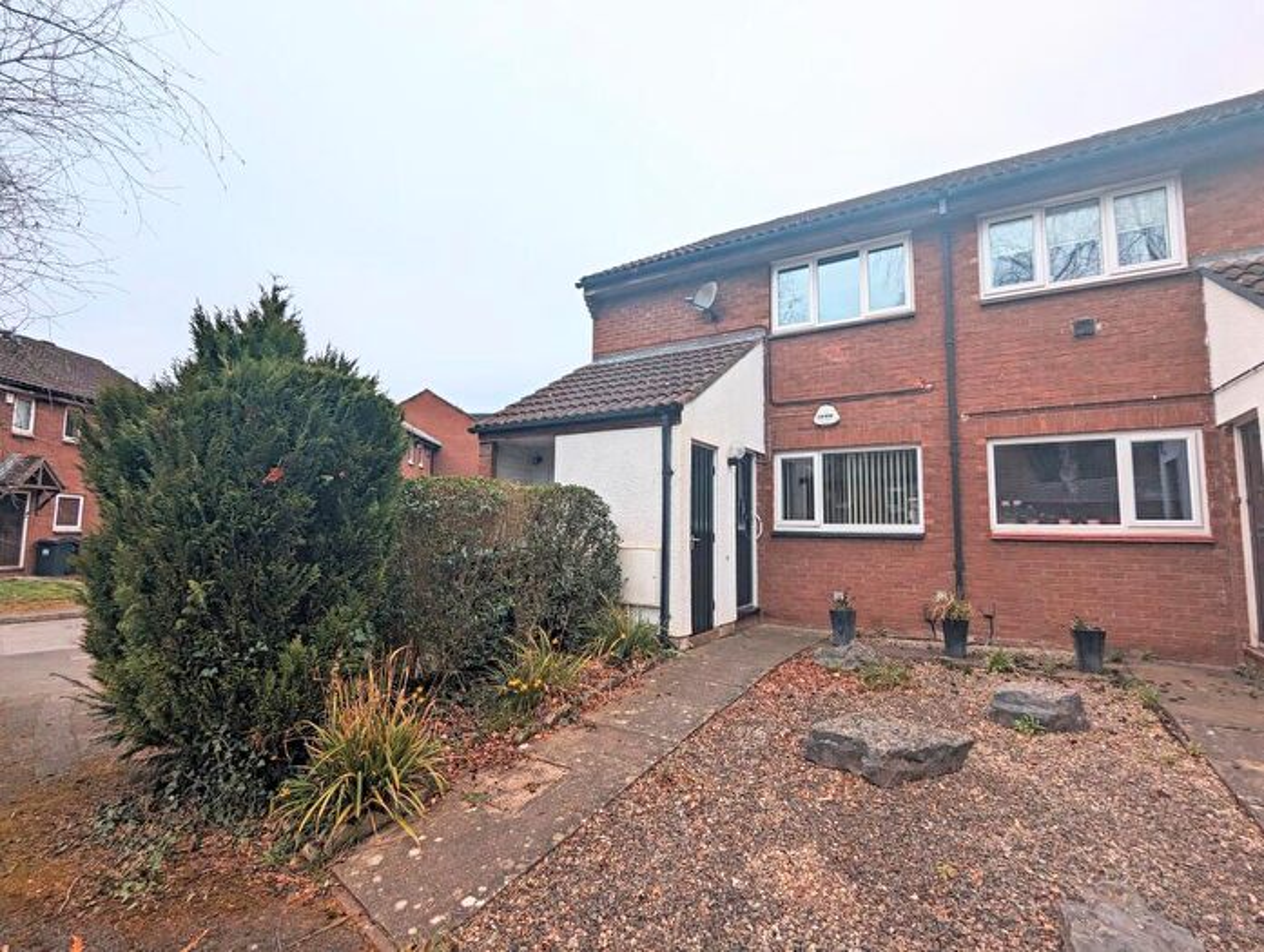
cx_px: 632
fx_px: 585
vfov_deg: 78.3
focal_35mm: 16
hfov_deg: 94.4
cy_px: 476
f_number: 2.2
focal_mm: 2.35
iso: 51
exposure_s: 1/209
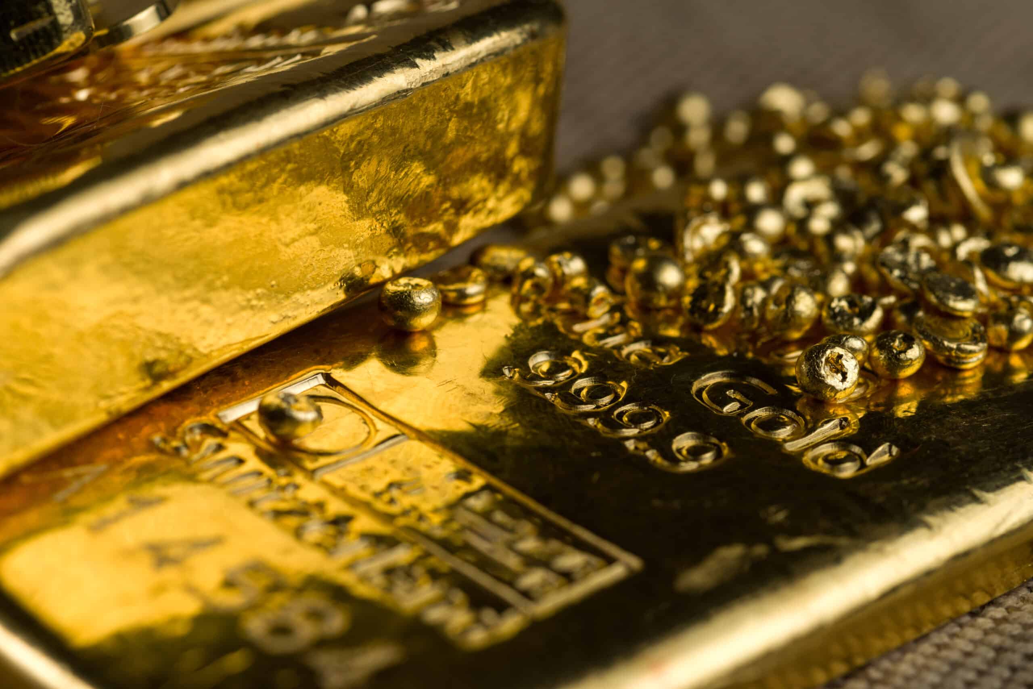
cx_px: 516
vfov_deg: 13.7
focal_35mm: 100
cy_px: 344
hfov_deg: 20.4
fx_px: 2870
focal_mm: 100
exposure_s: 1/200
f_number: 11
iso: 200
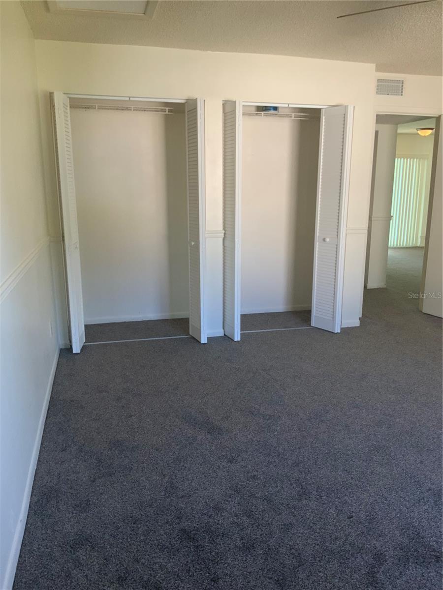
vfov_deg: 61.7
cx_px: 222
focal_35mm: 29
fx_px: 495
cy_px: 295
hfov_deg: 48.2
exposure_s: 1/60
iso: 64
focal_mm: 3
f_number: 1.8
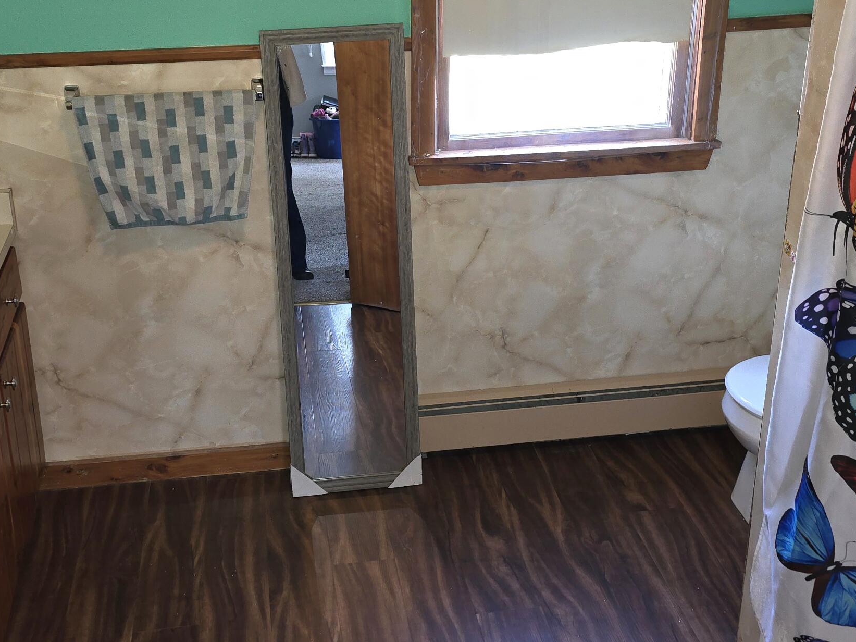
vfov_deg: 34.0
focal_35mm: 42
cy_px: 216
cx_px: 376
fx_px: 1039
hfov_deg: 44.7
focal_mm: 6.3
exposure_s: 1/17
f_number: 1.7
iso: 125
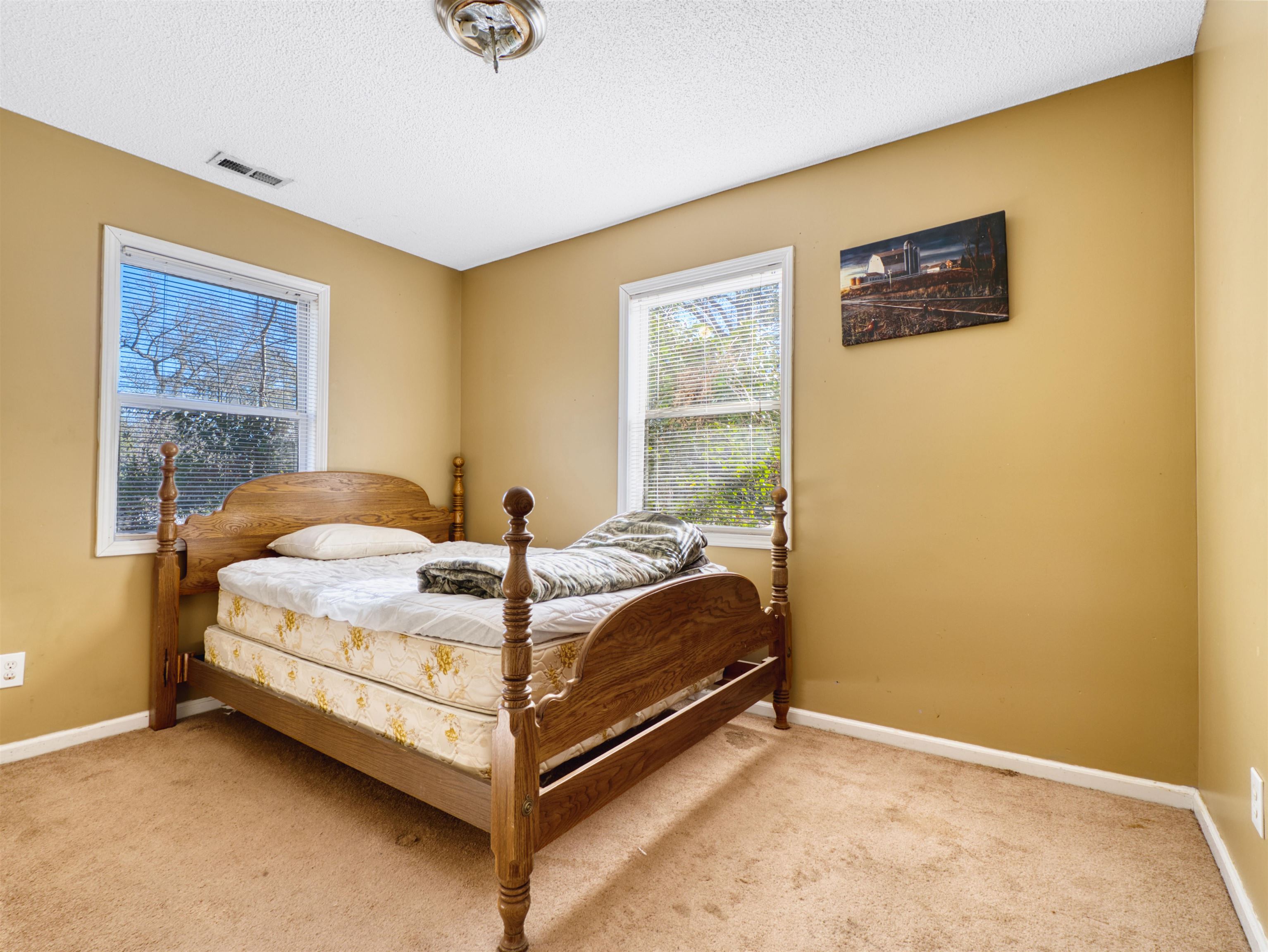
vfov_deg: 78.2
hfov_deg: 94.5
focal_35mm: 16
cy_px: 476
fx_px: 586
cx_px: 634
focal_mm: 8
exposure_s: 1/25
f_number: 8
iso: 100
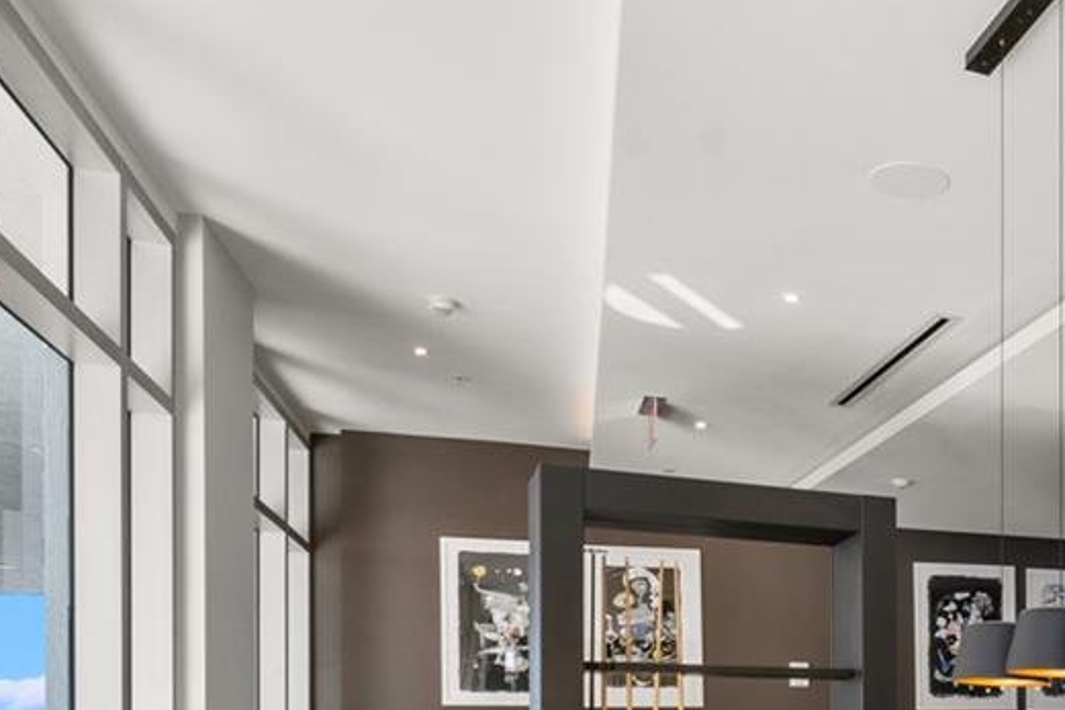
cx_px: 1083
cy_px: 810
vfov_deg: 28.0
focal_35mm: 43
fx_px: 1272
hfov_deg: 39.6
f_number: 11
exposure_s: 1/13
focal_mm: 14
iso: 200
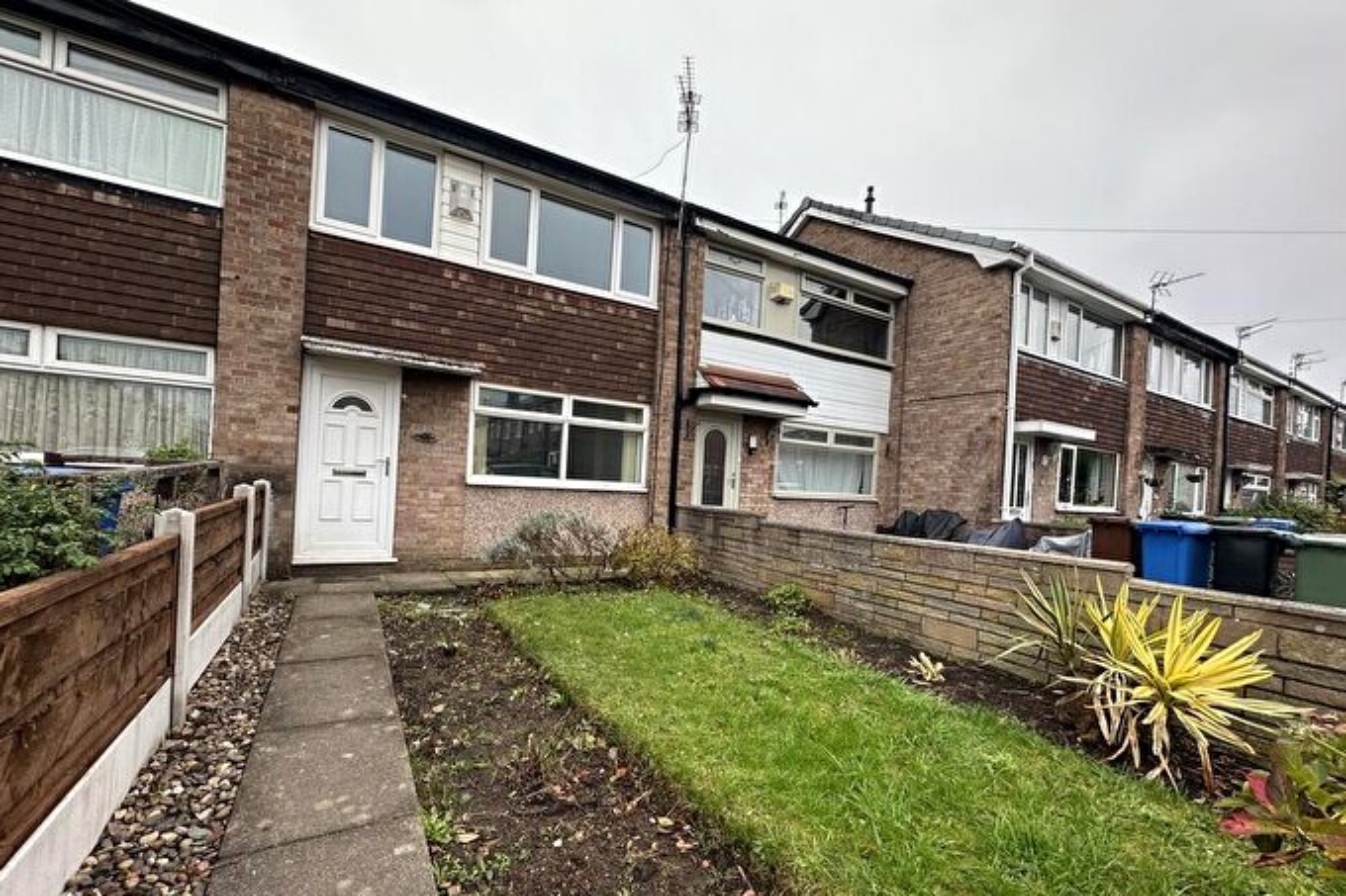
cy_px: 484
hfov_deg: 100.4
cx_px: 657
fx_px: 561
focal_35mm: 15
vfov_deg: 77.2
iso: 64
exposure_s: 1/99
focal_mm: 2.22
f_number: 2.2
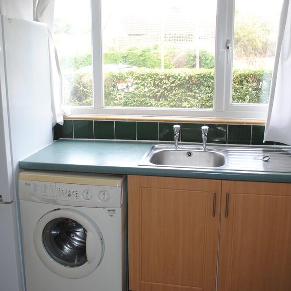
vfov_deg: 42.8
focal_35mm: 39
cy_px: 146
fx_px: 371
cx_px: 129
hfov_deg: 42.8
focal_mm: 20
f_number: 3.8
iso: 200
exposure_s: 1/80
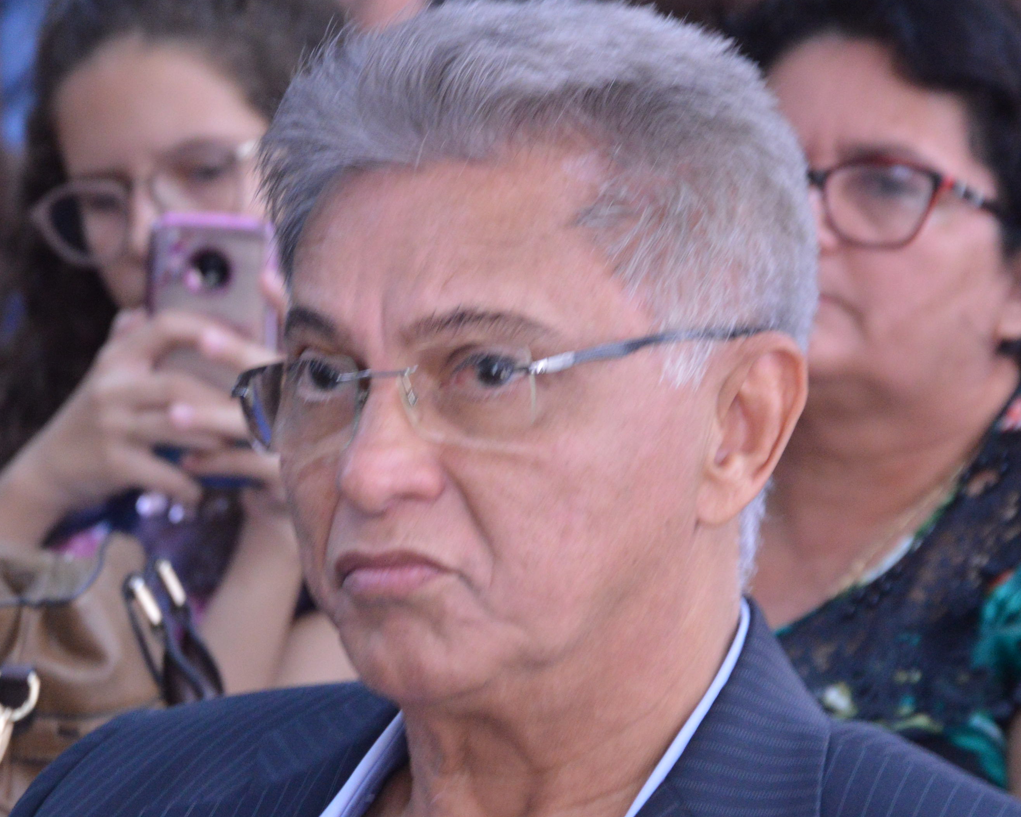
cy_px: 542
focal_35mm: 253
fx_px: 7639
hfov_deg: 7.6
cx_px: 440
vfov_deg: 6.1
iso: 1600
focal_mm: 105
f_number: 5.6
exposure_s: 1/60
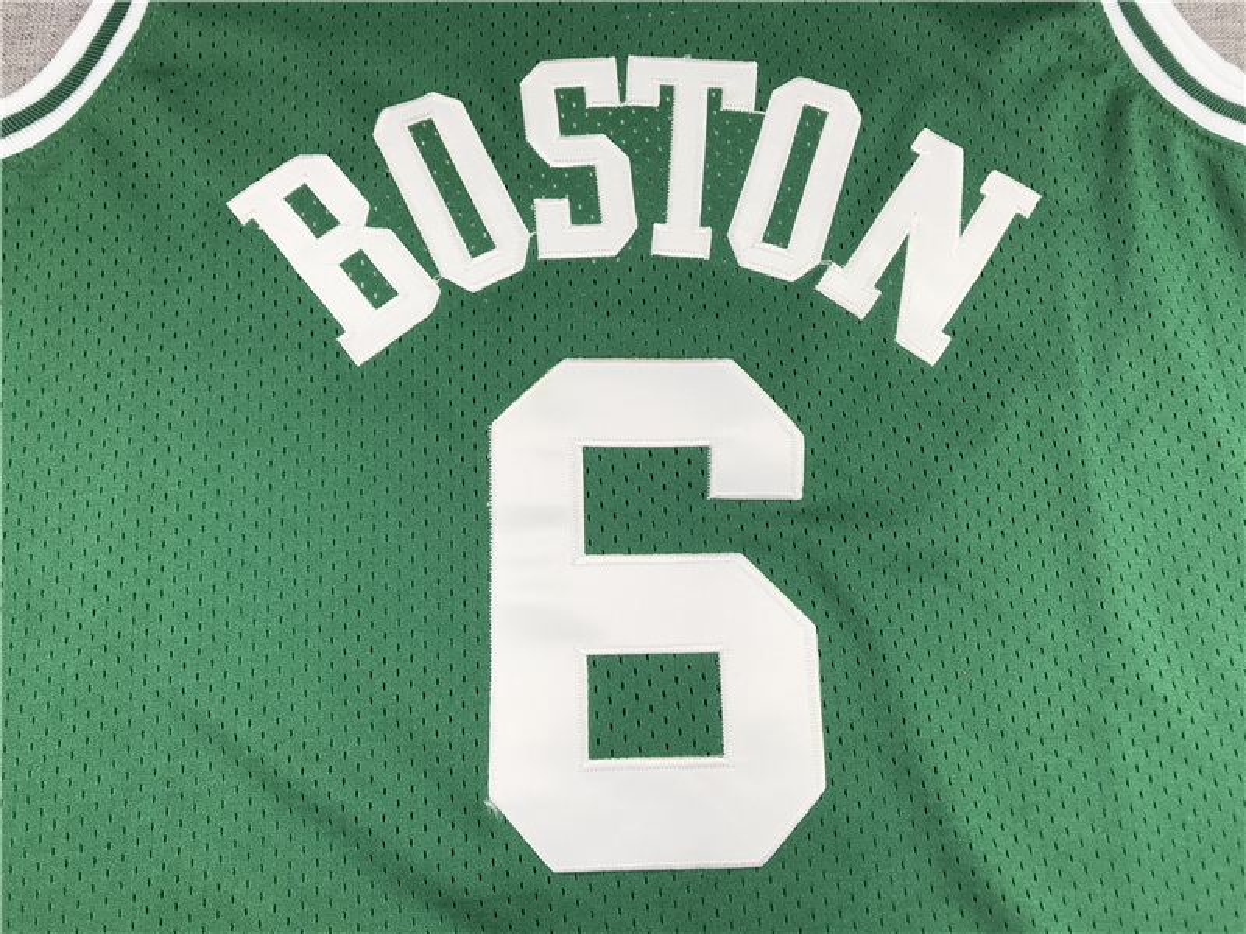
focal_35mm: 28
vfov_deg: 49.7
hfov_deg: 63.4
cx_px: 623
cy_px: 467
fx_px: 1008
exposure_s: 1/50
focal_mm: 3.99
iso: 20
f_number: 1.8
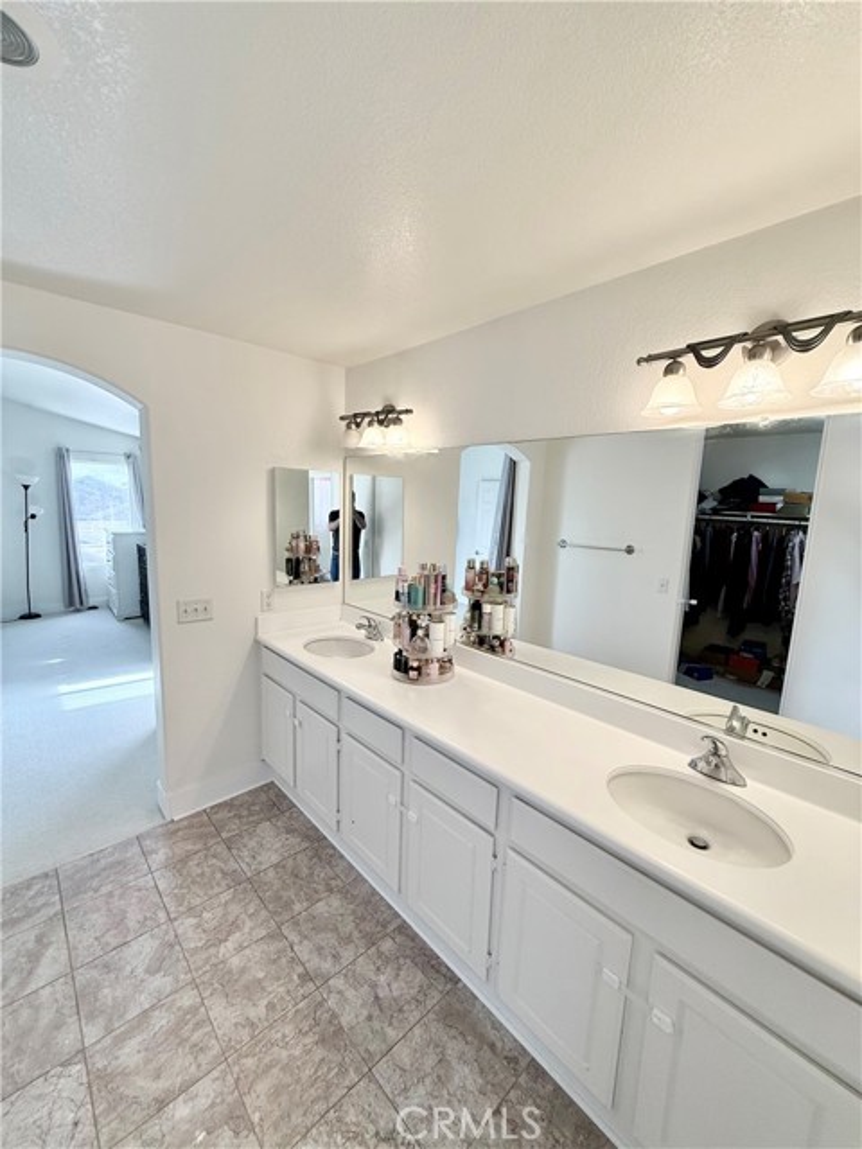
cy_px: 574
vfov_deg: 102.1
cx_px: 431
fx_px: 465
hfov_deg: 85.7
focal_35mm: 14
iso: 125
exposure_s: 1/120
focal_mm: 2.22
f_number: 2.2
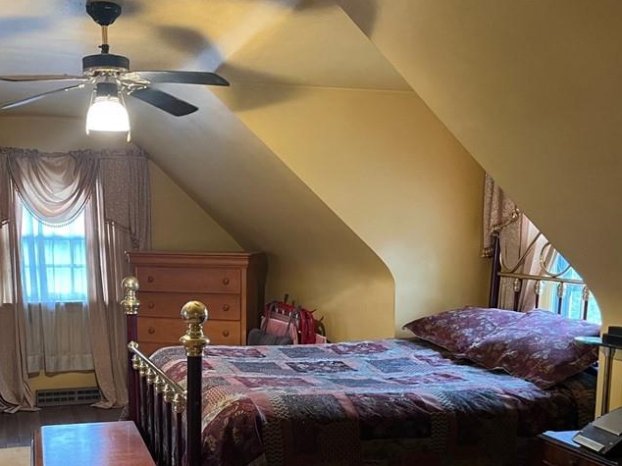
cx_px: 234
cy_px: 327
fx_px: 754
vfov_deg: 33.9
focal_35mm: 42
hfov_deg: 44.5
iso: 500
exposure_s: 1/30
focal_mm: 5.1
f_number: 1.6
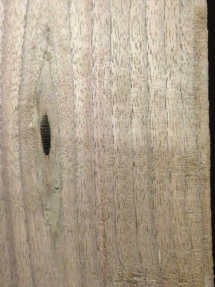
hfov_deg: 28.9
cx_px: 70
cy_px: 152
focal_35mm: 50
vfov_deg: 38.2
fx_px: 414
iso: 320
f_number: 2.4
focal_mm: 4.13
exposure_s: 1/20
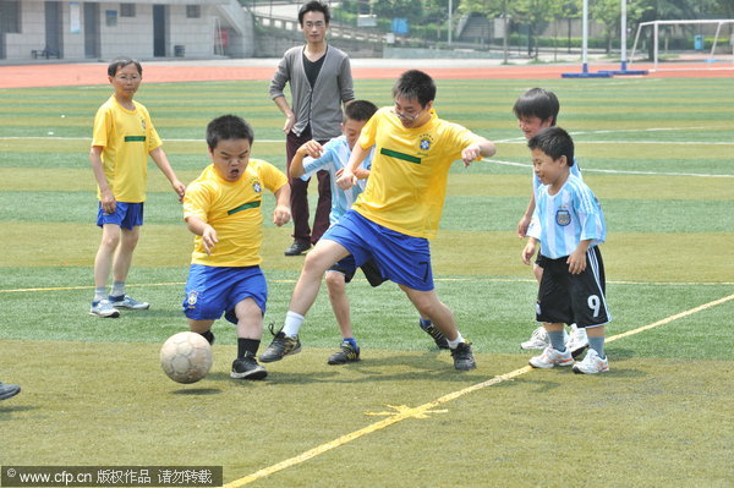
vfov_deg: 10.5
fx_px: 2648
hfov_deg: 15.8
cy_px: 244
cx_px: 367
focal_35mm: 130
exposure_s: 1/400
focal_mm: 130
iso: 640
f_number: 10
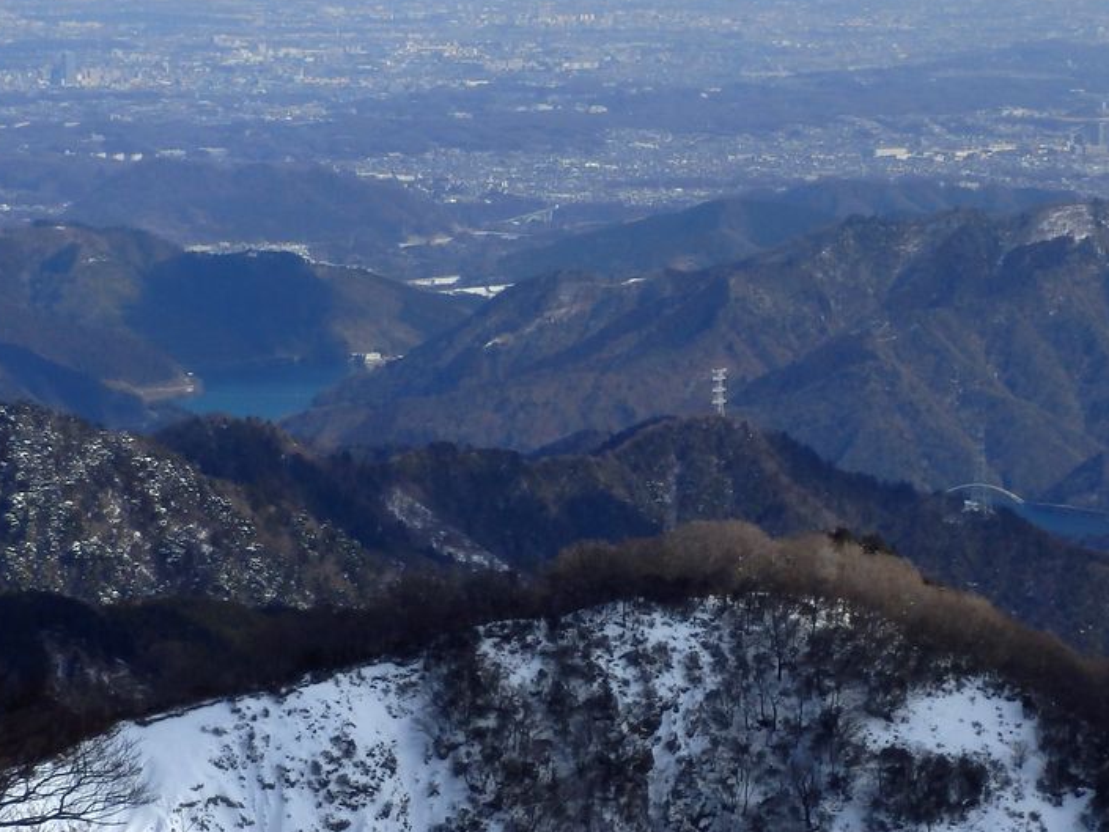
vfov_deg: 11.8
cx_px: 609
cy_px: 374
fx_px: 4037
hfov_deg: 15.6
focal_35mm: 126
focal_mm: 19.6
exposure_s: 1/160
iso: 80
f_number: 14
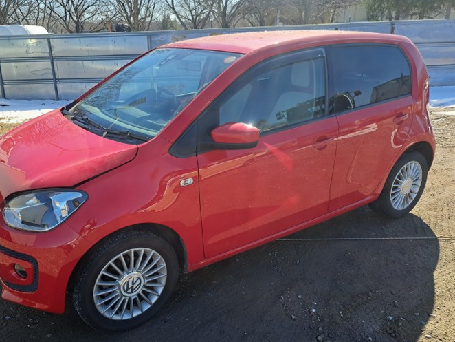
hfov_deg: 61.2
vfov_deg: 48.2
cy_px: 182
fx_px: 381
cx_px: 184
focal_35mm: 29
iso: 50
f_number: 1.8
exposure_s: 1/584
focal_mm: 5.23
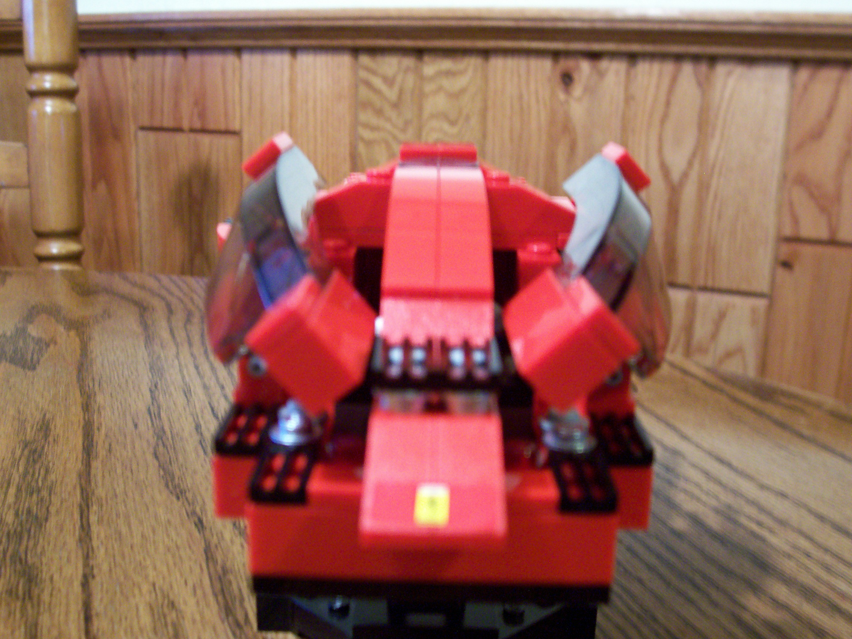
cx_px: 426
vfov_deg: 34.3
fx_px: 1034
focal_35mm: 42
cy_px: 320
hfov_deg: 44.8
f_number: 2.9
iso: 160
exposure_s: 1/5.66
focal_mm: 7
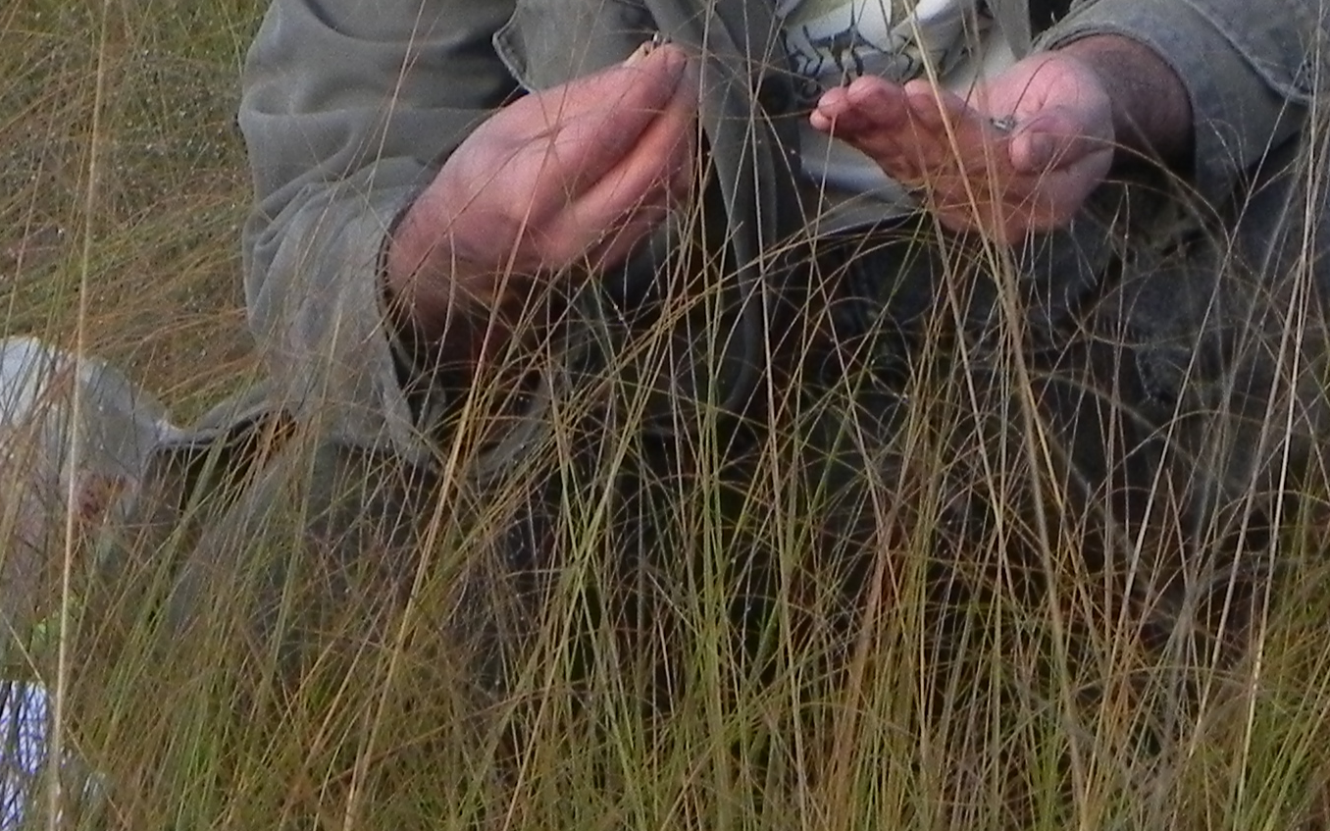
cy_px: -144
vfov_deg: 3.6
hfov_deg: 5.7
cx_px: 574
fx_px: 13337
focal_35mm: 368
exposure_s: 1/500
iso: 264
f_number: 4.5
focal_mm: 23
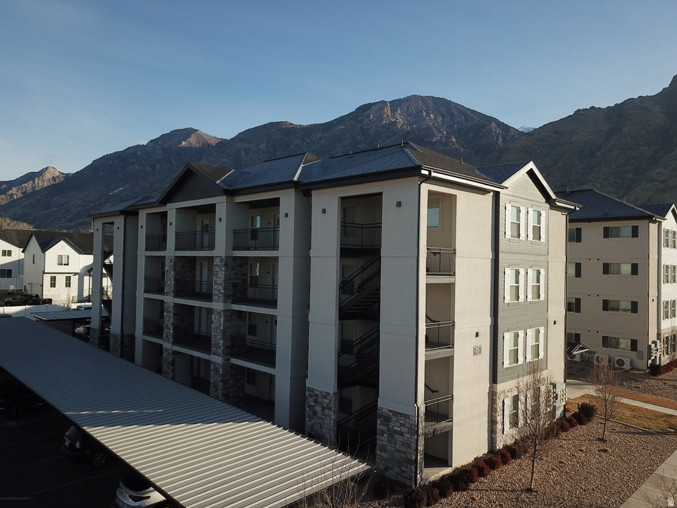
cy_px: 254
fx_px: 508
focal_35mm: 26
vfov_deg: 53.1
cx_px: 338
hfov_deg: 67.3
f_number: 2.2
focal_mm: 4.7
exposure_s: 1/1395
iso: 100
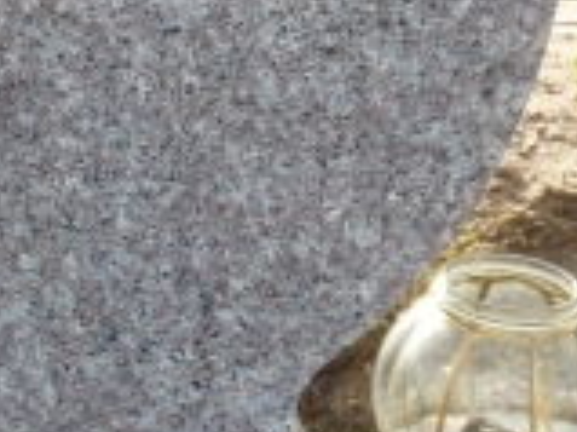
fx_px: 4364
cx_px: -715
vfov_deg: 5.6
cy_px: -83
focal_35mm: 262
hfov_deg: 7.2
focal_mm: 9.2
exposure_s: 1/200
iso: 100
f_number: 4.5
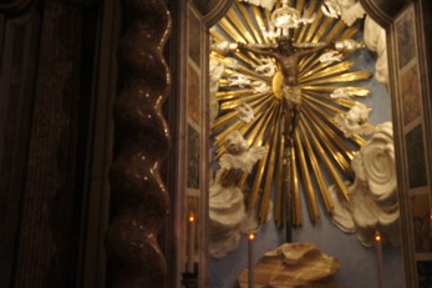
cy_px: 102
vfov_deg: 19.5
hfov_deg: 28.9
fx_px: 836
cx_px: 274
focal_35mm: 70
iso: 2000
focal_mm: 35
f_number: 4.5
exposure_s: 1/60
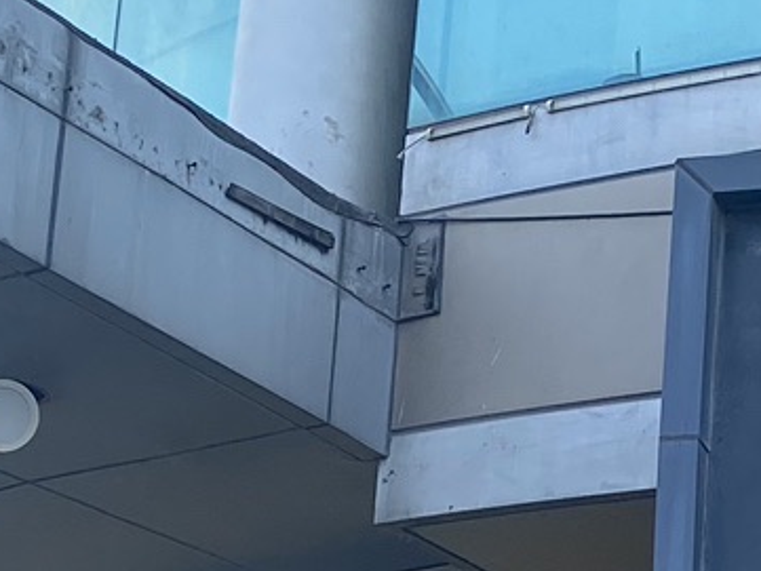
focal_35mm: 144
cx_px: 291
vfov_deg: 10.2
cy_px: 584
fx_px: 3167
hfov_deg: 13.7
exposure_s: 1/620
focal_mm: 4.25
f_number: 1.8
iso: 32
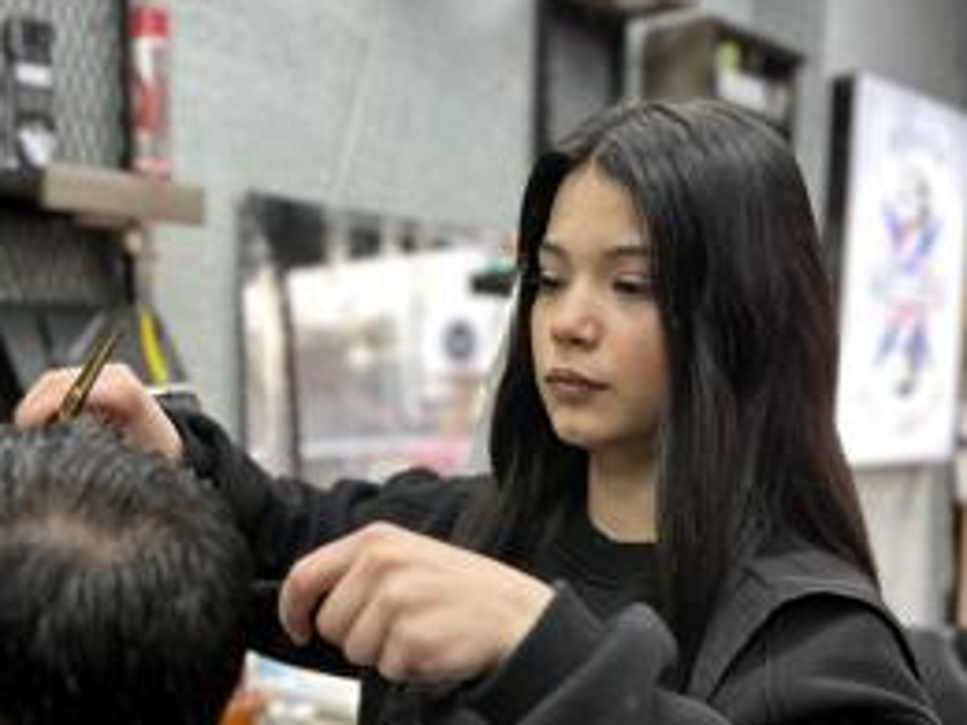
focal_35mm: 43
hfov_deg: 43.8
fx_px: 1201
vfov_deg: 33.2
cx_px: 472
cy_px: 509
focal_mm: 6.86
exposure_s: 1/100
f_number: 1.78
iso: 160
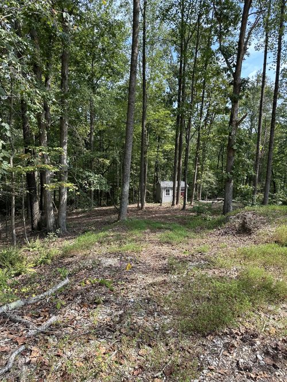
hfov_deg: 56.8
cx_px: 144
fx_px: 265
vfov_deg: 71.6
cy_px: 191
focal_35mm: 24
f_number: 1.78
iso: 80
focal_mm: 6.86
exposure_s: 1/864
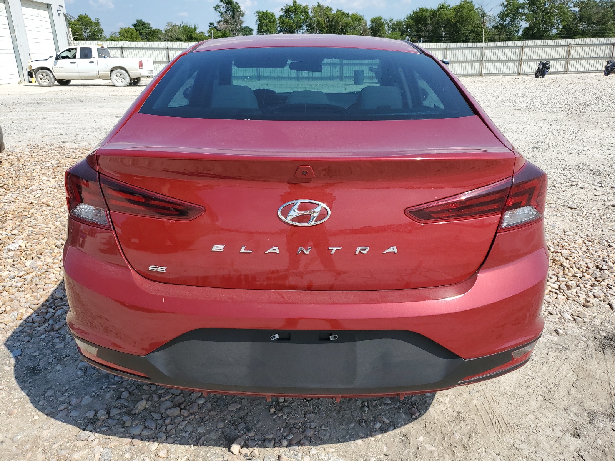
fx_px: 462
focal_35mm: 26
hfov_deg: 67.3
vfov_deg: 53.1
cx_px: 308
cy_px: 230
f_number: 1.5
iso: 50
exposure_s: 1/3333
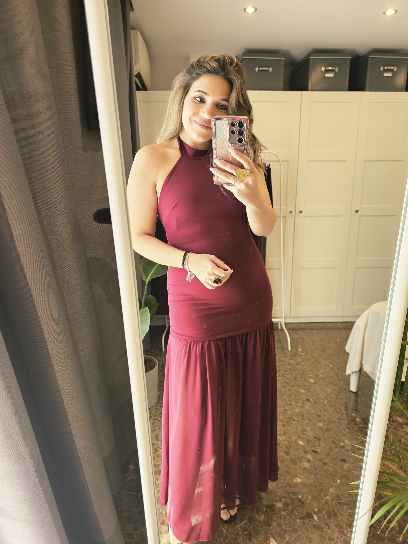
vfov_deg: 73.9
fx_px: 361
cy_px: 272
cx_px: 204
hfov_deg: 58.9
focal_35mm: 23
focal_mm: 6.3
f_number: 1.7
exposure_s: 1/100
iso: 200
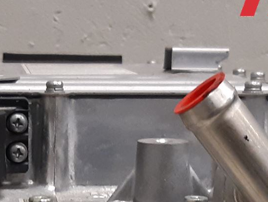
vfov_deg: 14.1
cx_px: 38
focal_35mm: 98
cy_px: 313
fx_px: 759
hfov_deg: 19.7
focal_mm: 3.93
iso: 200
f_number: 1.7
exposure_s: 1/50
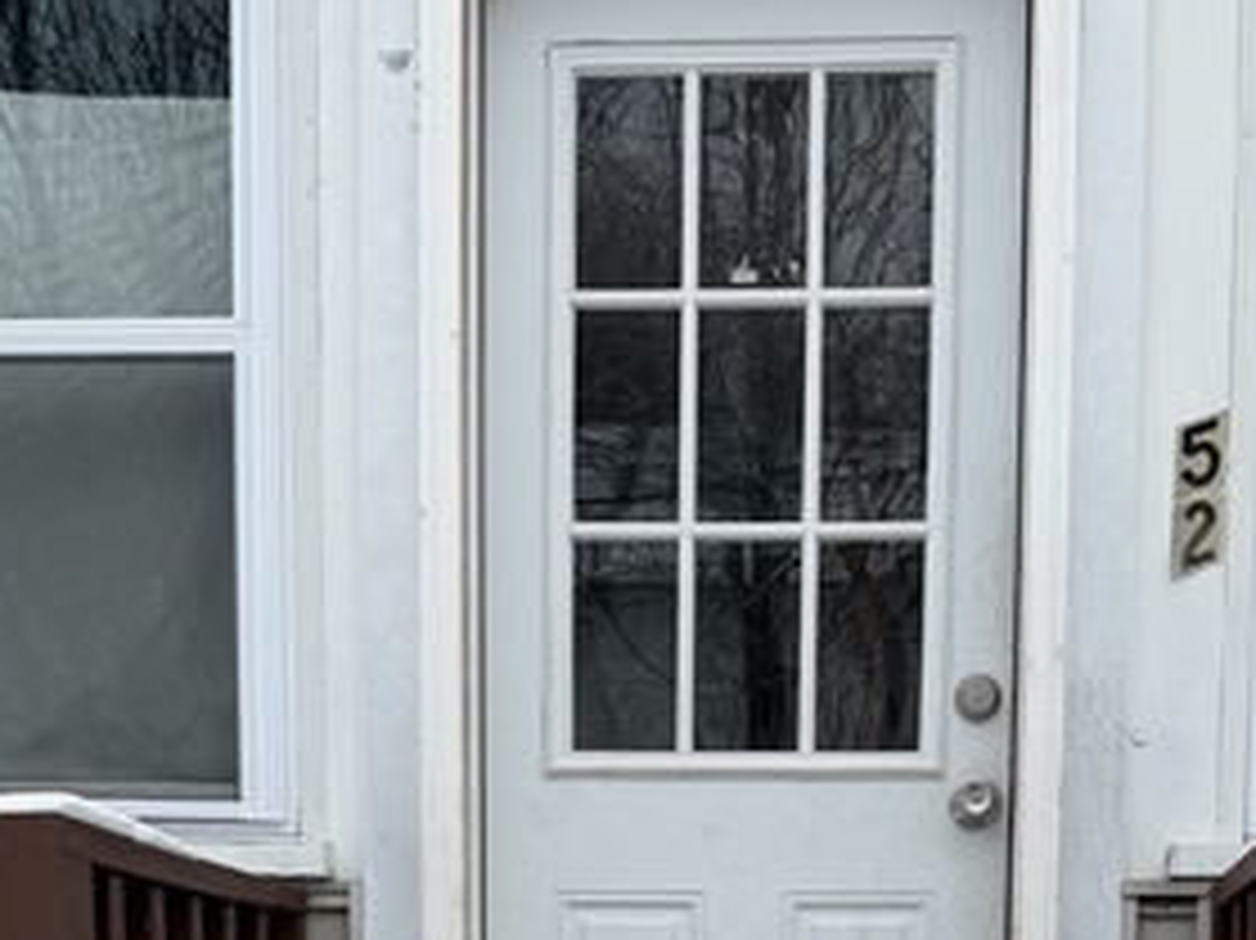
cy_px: 1363
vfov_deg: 19.7
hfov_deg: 29.3
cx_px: 738
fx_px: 2394
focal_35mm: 66
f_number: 1.78
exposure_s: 1/1618
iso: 80
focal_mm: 6.76
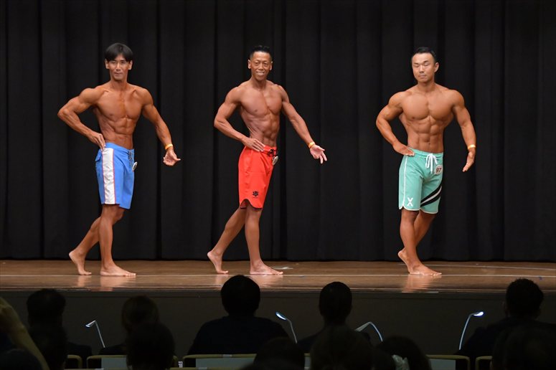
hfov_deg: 13.1
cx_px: 278
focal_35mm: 157
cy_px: 185
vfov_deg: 8.7
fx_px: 2424
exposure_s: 1/400
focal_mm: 105
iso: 6400
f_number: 5.6
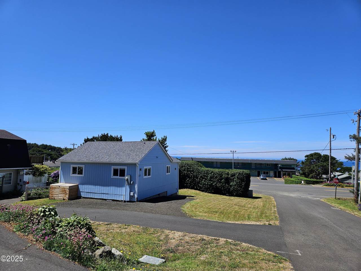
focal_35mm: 23
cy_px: 136
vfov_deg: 58.9
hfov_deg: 73.9
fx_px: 240
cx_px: 180
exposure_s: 1/2410
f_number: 1.8
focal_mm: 5.4
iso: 25
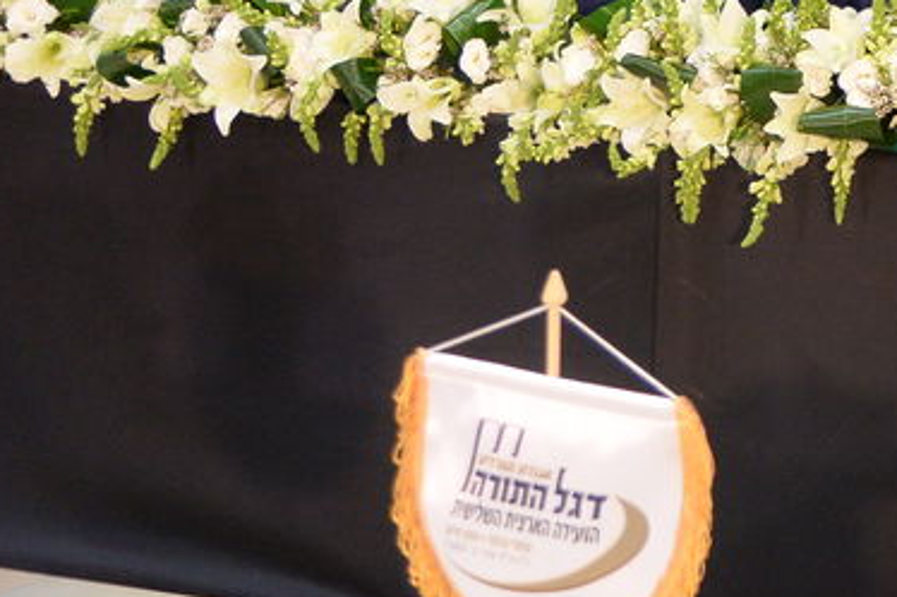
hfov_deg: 13.8
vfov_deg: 9.9
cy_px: -500
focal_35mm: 131
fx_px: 3262
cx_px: 1652
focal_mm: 35
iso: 2000
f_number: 4.5
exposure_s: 1/80
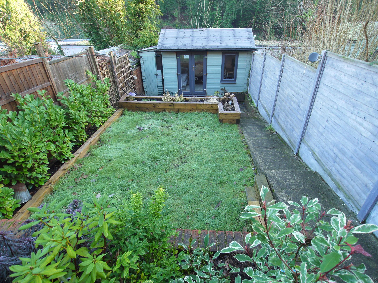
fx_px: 207
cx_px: 199
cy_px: 146
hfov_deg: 84.6
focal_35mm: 19
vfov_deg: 68.7
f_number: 4
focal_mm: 9
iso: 250
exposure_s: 1/60
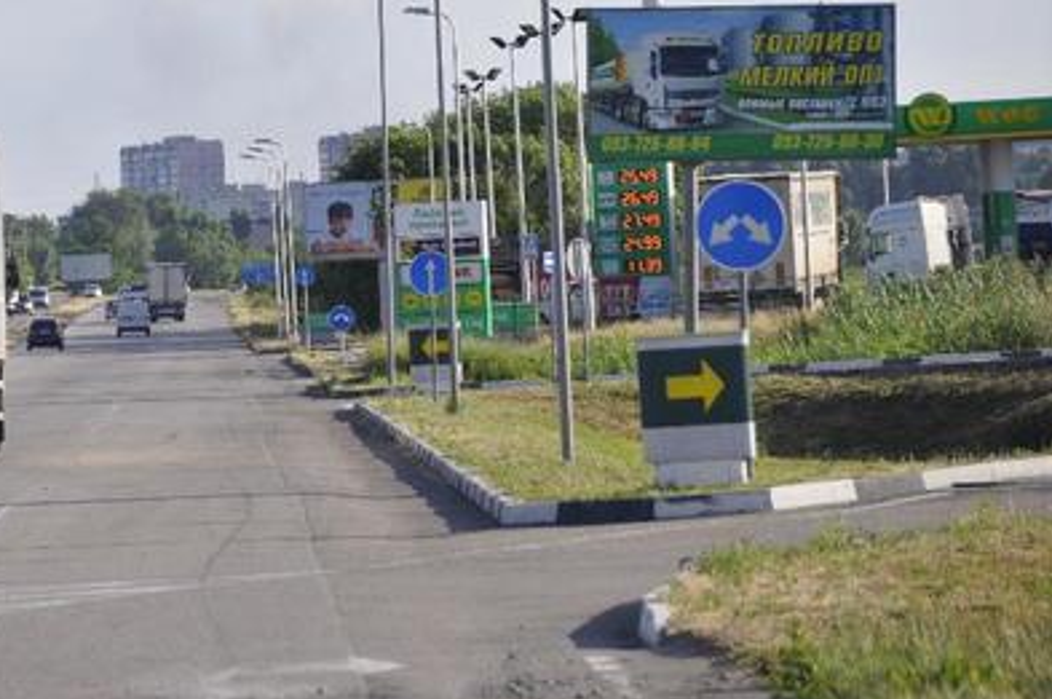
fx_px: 10507
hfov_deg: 5.7
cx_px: 341
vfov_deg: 3.8
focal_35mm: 360
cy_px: 230
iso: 200
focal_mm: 170
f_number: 6.3
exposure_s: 1/640
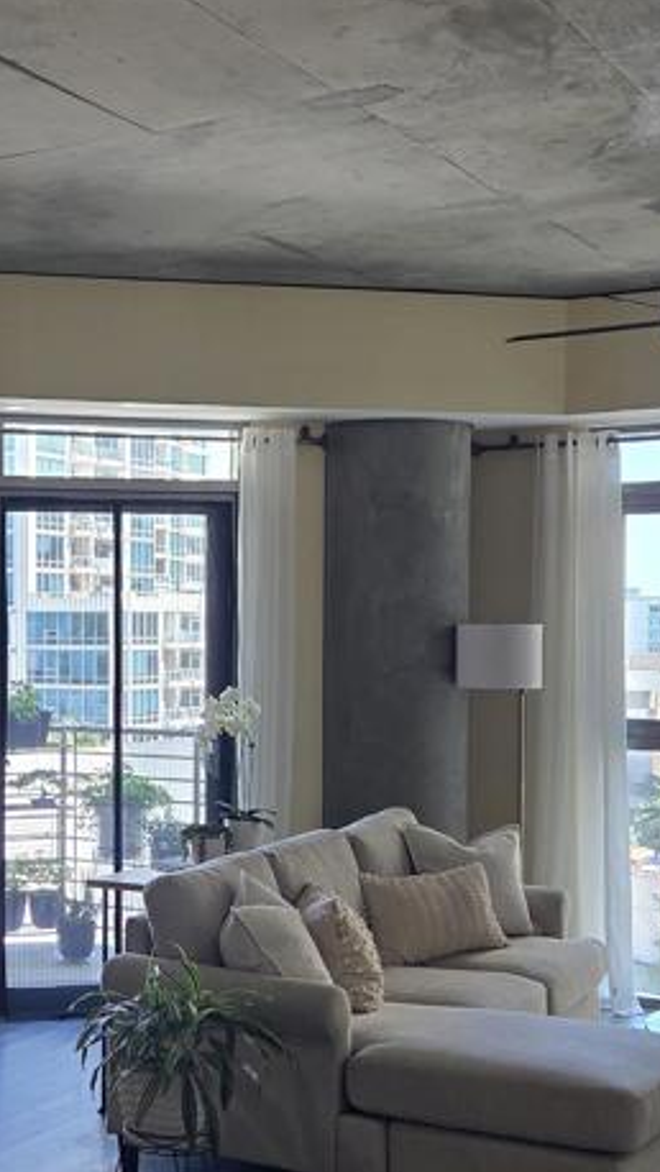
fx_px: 1740
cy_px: 640
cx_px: 77
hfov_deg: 21.1
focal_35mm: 56
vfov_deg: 37.2
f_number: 1.8
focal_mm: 5.4
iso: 80
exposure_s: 1/120
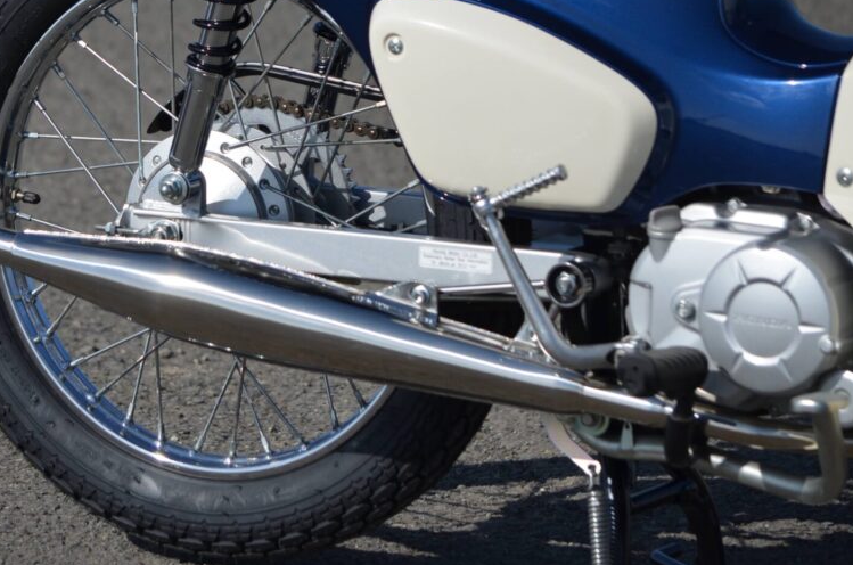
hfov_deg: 6.5
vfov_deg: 4.3
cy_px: 207
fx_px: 7511
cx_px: 338
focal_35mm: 318
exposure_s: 1/4000
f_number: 5
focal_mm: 155
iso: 320
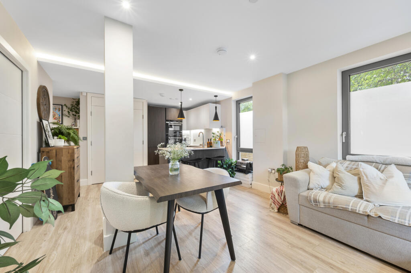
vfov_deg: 81.1
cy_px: 136
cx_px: 206
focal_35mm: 14
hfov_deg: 104.3
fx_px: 160
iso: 200
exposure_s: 1.3
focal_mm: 14
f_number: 16
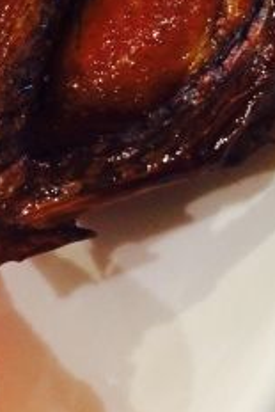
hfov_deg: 14.7
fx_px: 1041
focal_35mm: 91
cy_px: 71
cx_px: -13
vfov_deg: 22.0
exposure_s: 1/33
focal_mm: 4.15
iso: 320
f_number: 2.2
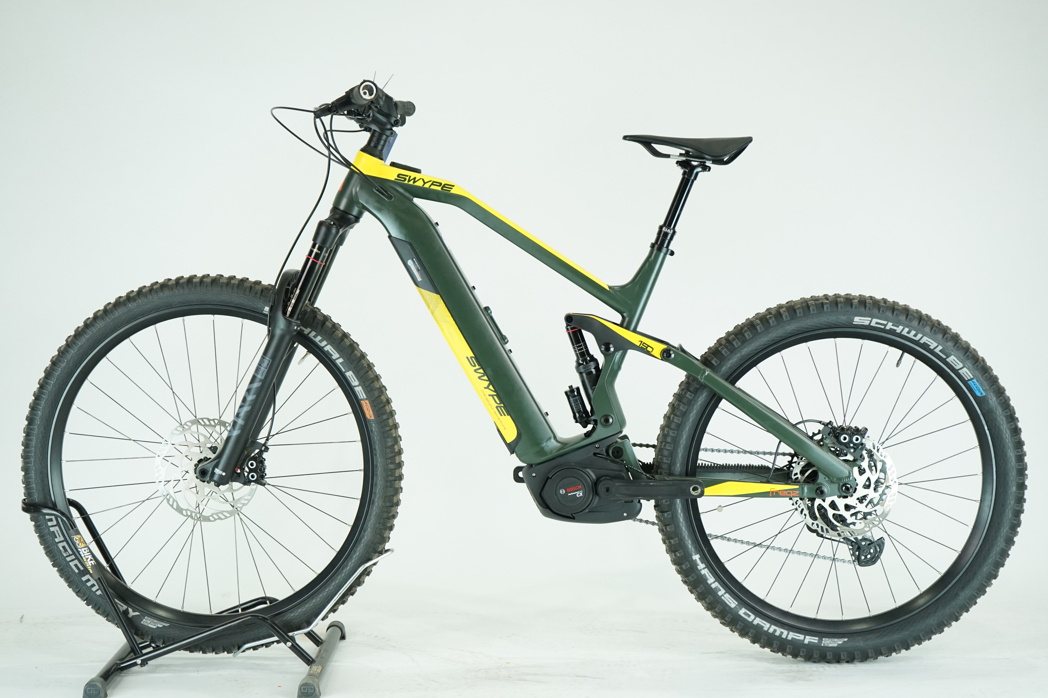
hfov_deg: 35.6
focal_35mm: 56
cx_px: 524
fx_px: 1630
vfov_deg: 24.2
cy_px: 349
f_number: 5.6
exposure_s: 1/200
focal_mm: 56
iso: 1600
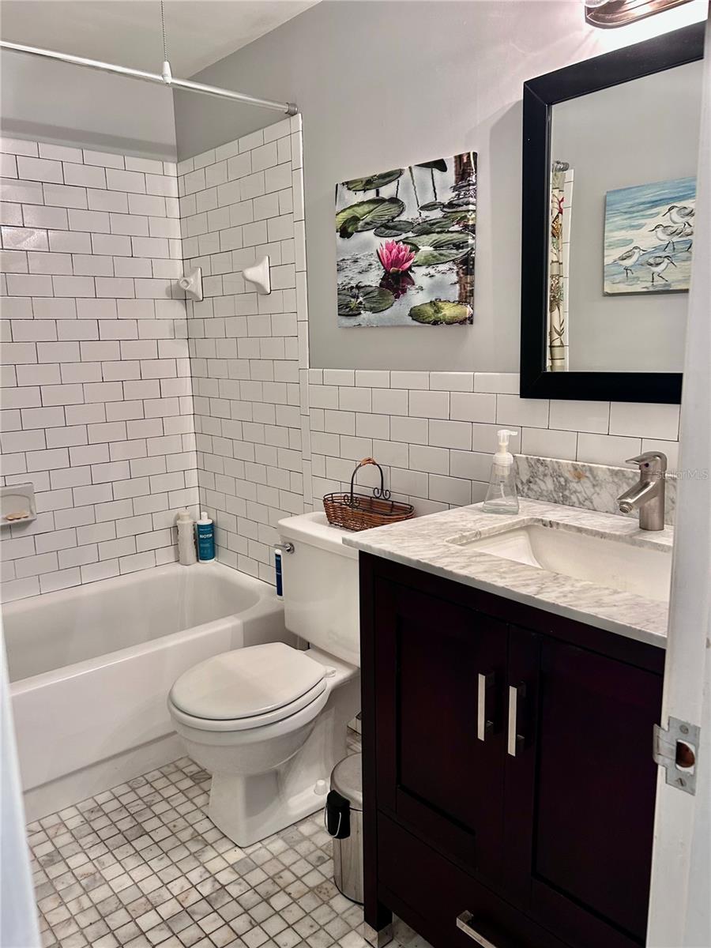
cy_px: 474
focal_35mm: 26
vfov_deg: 67.3
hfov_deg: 53.1
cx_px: 356
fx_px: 712
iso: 160
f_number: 1.5
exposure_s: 1/60
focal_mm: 5.7
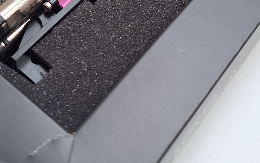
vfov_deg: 20.3
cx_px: 93
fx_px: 418
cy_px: -43
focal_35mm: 59
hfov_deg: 34.3
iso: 64
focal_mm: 5.54
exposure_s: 1/50
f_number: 1.8
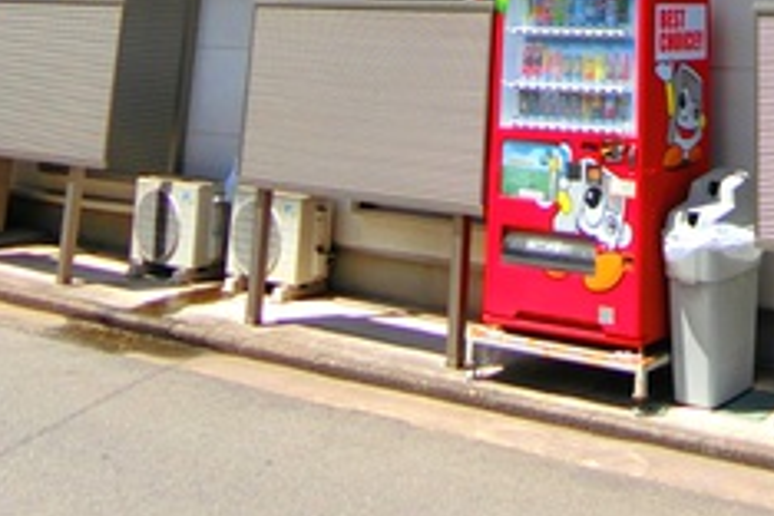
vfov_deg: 19.1
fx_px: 1268
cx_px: 728
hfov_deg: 31.9
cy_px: -329
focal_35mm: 59
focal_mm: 4.06
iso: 80
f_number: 6.9
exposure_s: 1/250
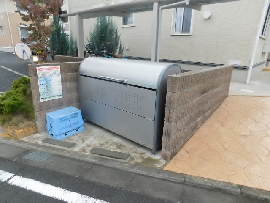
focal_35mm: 23
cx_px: 135
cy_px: 102
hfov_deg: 73.9
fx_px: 179
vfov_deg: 58.9
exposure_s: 1/125
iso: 125
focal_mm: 4
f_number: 3
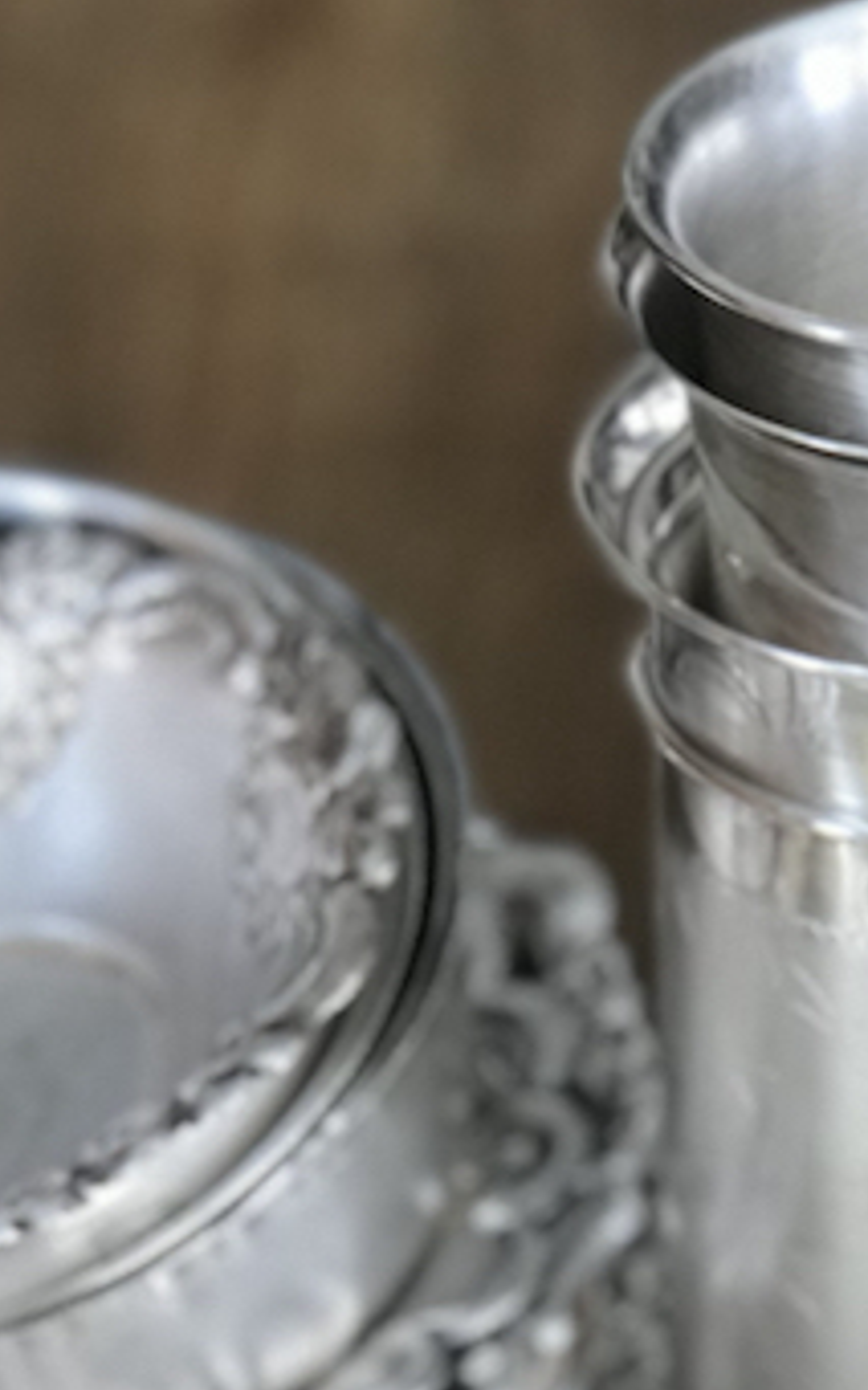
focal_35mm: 189
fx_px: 7157
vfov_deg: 11.0
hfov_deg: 6.9
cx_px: 391
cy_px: 1408
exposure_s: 1/50
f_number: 2.8
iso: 64
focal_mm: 6.6
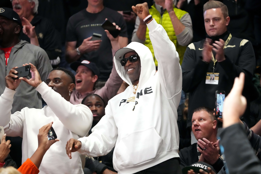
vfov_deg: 5.3
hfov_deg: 8.0
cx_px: 130
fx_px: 1863
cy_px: 87
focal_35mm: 257
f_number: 5.6
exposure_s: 1/100
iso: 12800
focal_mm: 257
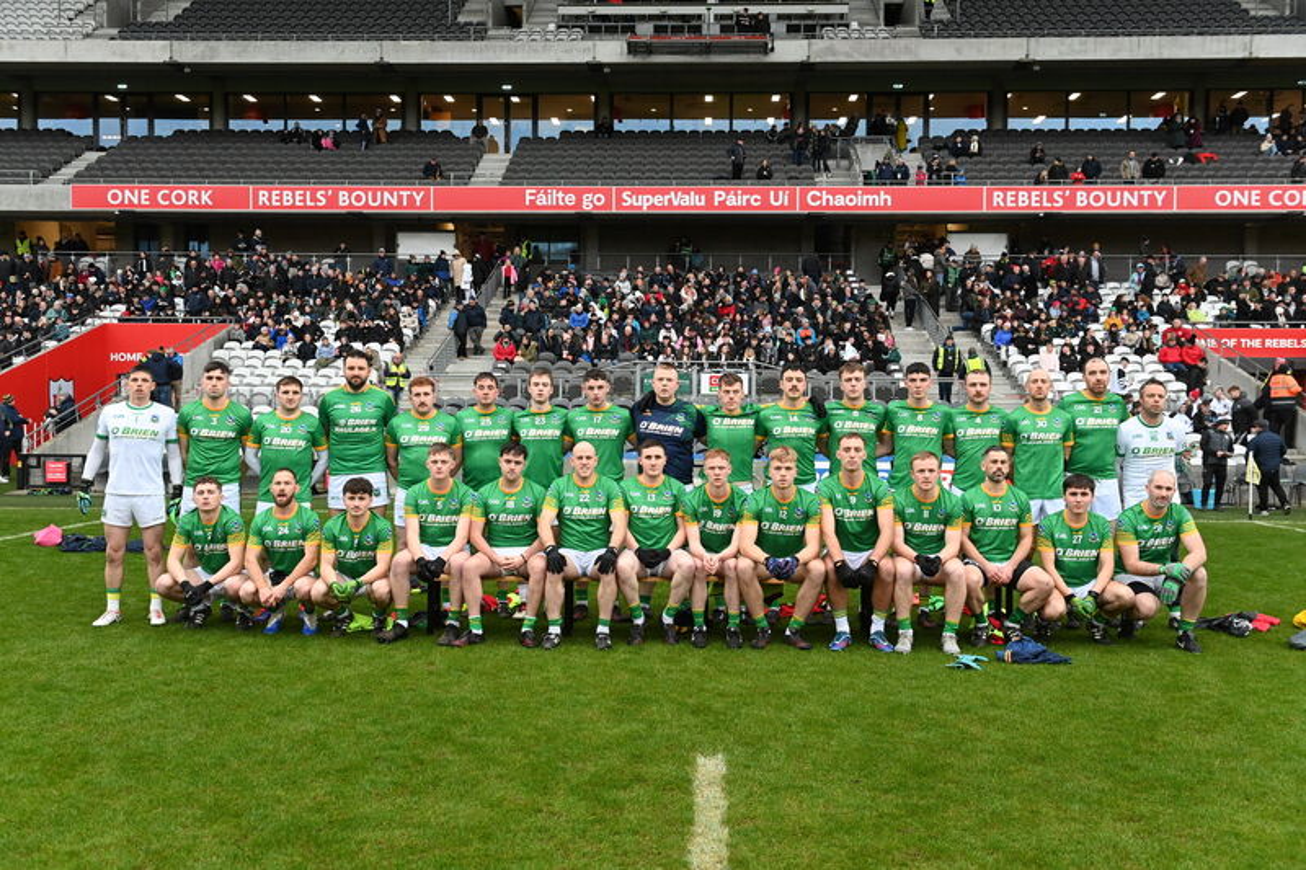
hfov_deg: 54.4
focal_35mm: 35
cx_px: 653
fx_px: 1269
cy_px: 435
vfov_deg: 37.8
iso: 4000
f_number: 3.5
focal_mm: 35
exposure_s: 1/320
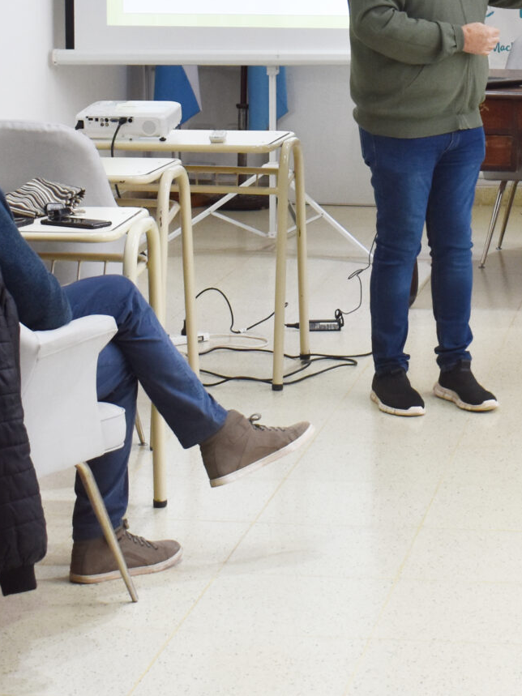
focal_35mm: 107
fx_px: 2161
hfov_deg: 13.6
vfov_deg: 18.0
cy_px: 60
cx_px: 502
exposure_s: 1/125
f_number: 5
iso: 450
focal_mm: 25
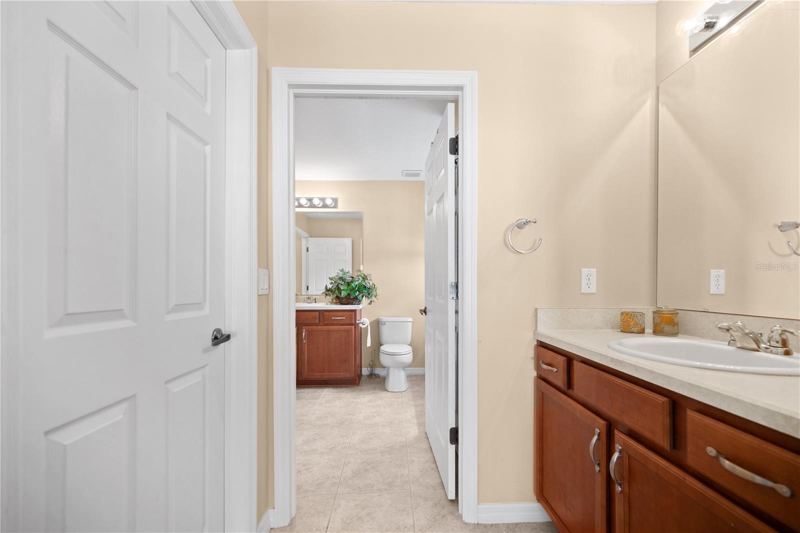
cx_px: 400
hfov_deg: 104.3
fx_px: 311
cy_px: 266
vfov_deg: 81.2
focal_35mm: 14
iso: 125
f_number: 4
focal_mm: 14
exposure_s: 1/4
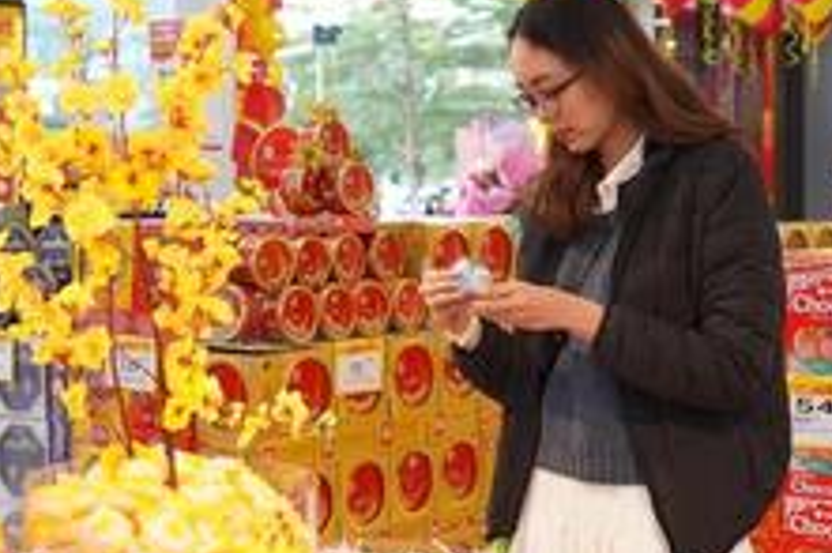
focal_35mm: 77
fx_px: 1775
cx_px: 433
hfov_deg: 26.4
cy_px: 245
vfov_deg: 17.7
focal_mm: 35.4
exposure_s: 1/250
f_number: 3.5
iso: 800
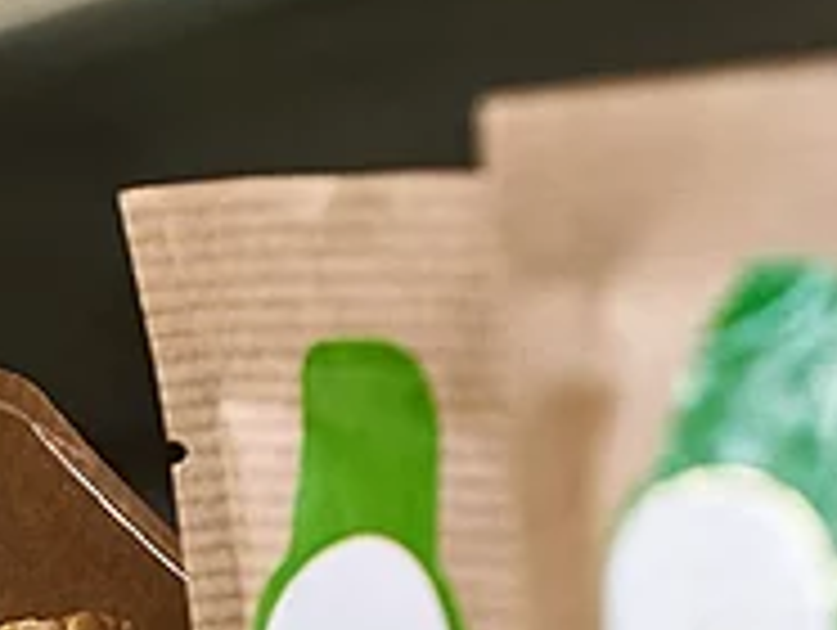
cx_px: -184
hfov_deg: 8.4
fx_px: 5617
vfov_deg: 6.3
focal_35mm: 232
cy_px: 958
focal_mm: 50
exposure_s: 1/80
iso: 400
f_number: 3.5
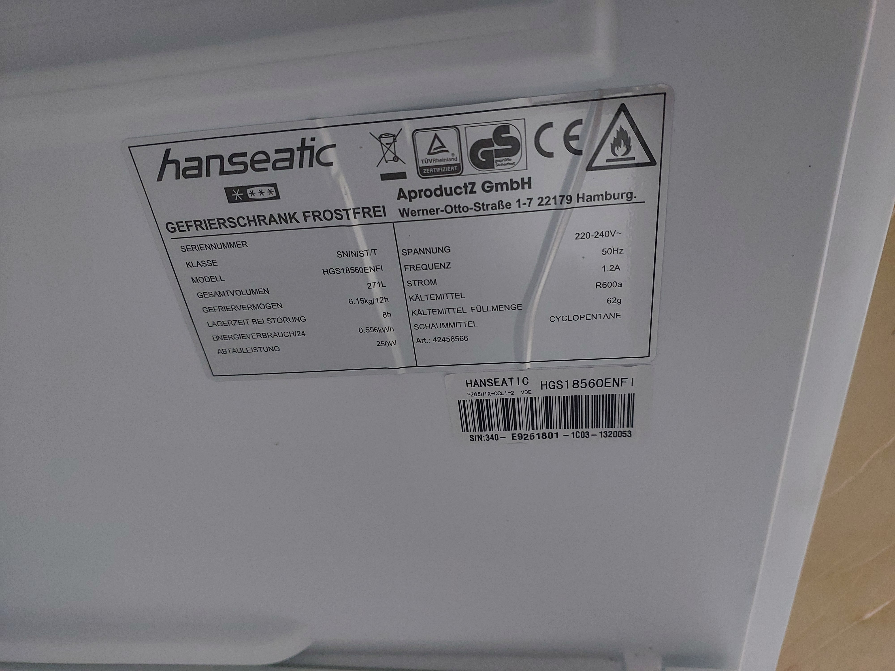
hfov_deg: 73.9
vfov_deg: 58.9
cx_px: 448
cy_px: 336
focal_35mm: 23
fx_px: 595
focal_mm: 5.06
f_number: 1.8
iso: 500
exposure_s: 1/33.3
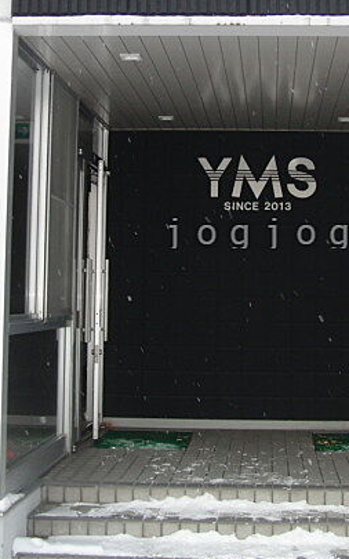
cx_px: 261
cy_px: 232
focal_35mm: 62
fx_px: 944
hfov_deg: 20.8
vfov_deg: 32.9
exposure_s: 1/80
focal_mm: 6.42
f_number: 3.6
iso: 125
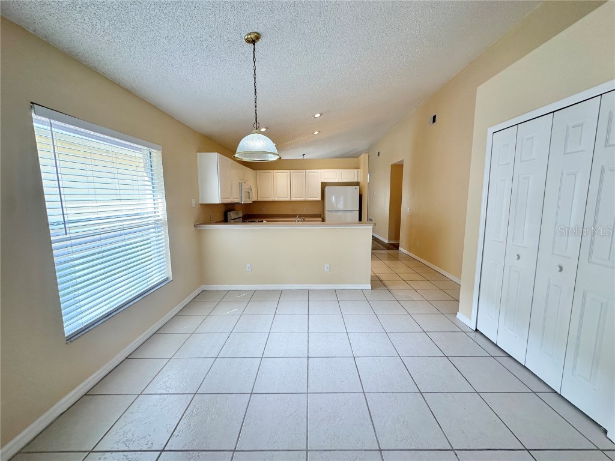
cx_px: 308
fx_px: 249
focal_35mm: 14
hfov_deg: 102.1
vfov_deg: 85.7
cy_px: 230
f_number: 2.2
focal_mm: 2.22
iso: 100
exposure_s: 1/120
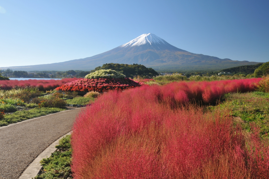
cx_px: 134
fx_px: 269
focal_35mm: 36
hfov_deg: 53.2
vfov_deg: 36.8
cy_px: 90
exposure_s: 1/15
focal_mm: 24
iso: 200
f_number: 22
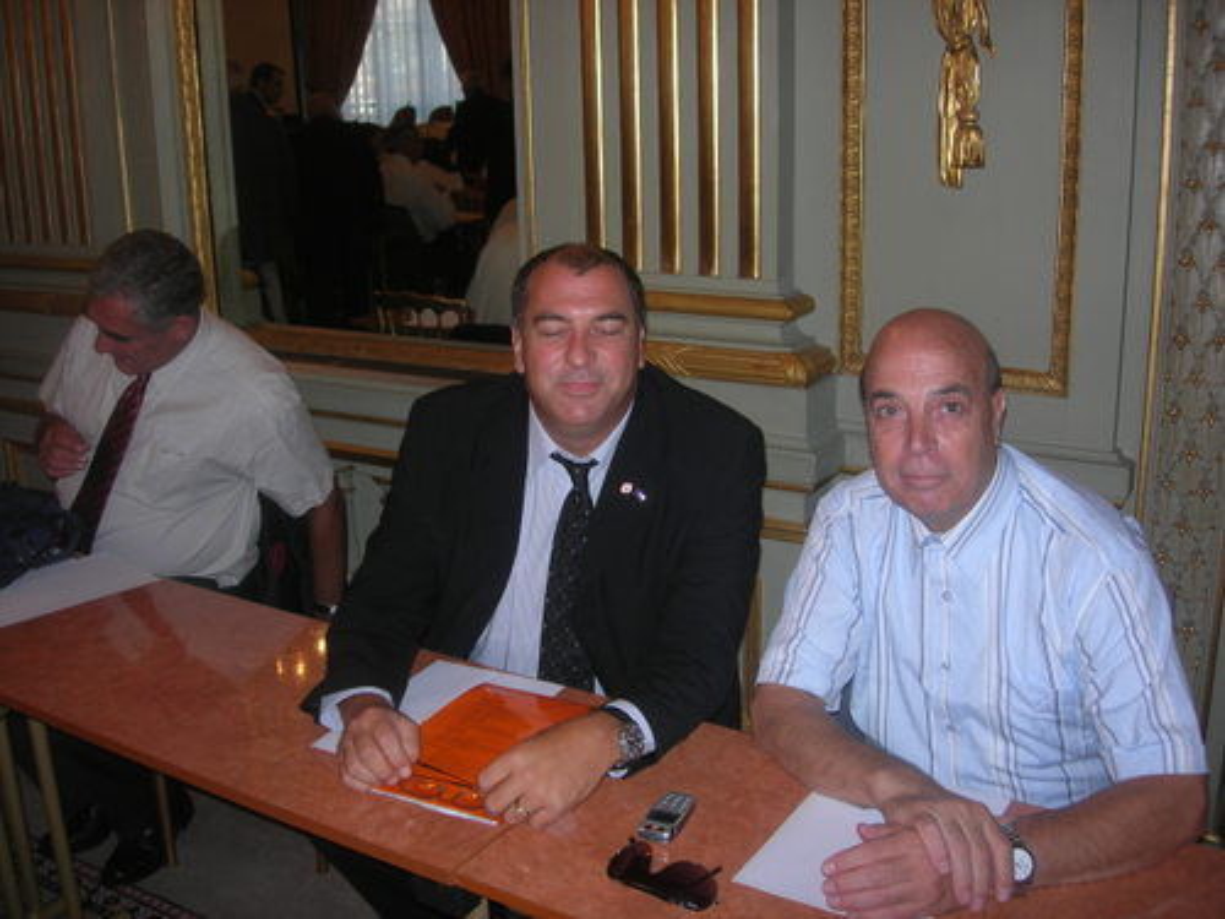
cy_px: 460
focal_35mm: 38
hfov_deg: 49.0
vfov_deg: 37.7
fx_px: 1345
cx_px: 612
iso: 64
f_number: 2.8
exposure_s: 1/60.1
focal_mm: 7.8
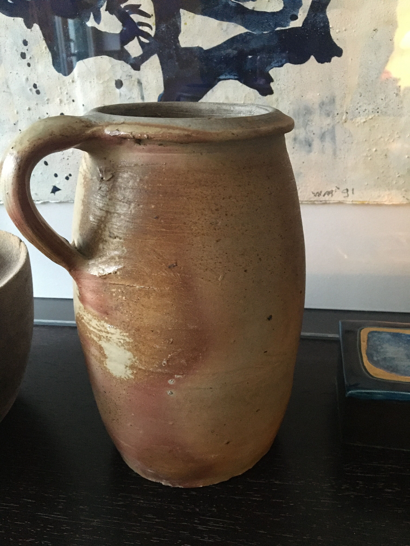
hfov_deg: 48.2
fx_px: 458
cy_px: 273
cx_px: 205
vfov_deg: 61.7
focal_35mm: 29
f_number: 2.2
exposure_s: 1/17
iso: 320
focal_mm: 4.15
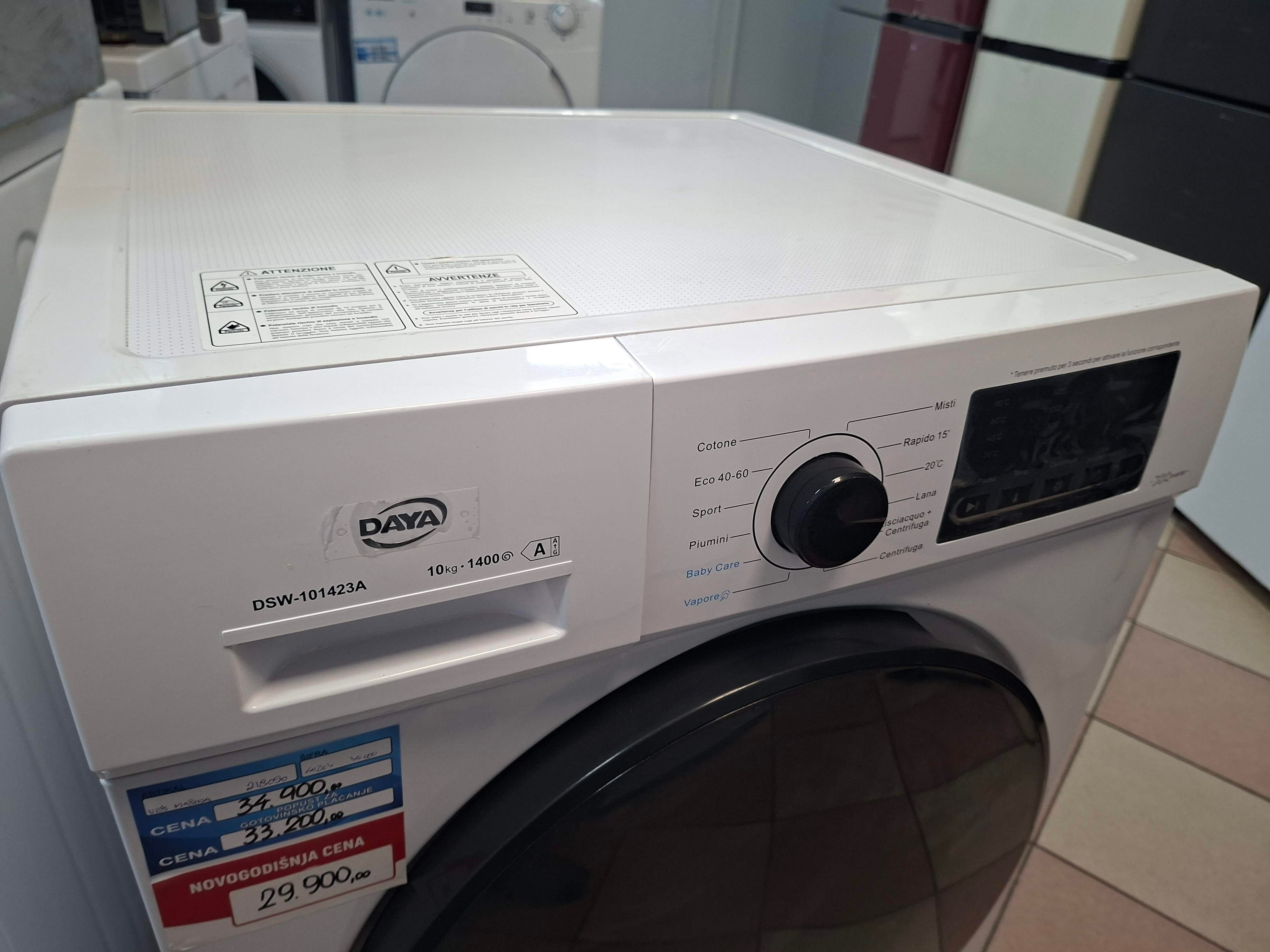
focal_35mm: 23
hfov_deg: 73.9
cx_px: 635
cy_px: 476
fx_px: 844
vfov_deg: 58.9
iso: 160
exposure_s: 1/50
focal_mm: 5.54
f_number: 1.8
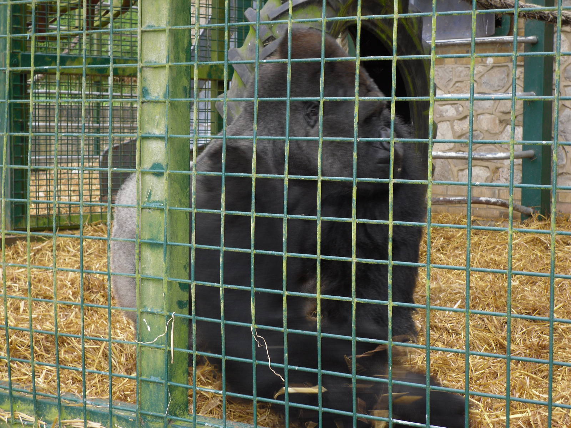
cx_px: 286
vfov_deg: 23.7
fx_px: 1023
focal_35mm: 62
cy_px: 214
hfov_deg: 31.2
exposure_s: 1/56
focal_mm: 11.7
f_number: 4.2
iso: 100
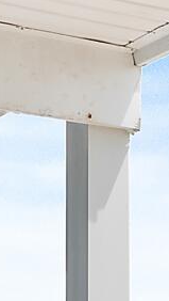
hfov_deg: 7.2
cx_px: 172
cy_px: 450
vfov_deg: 12.3
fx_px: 1328
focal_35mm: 167
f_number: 5.6
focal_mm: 10
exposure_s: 1/125
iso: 100
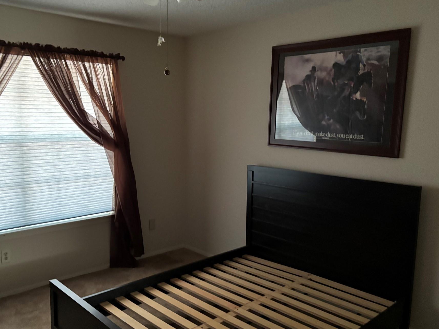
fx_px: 393
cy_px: 165
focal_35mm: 31
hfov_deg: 58.1
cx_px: 184
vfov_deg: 45.4
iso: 640
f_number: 1.6
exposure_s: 1/39
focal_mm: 5.96
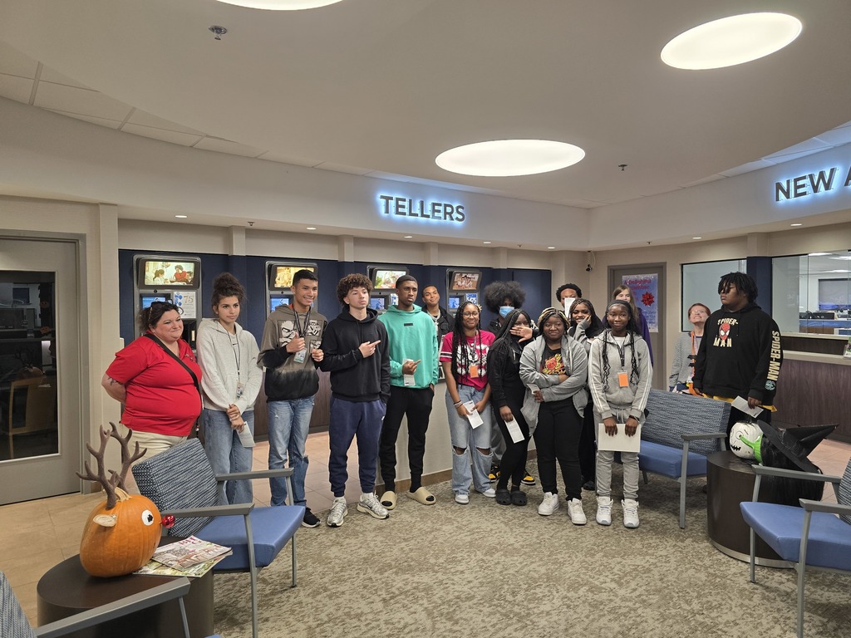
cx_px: 426
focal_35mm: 23
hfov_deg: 73.9
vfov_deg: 58.9
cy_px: 319
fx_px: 565
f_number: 1.7
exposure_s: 1/120
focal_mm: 6.3
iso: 160
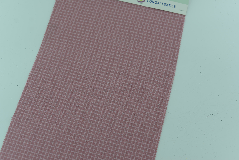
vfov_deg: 27.0
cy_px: 80
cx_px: 120
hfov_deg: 39.6
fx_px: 332
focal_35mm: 50
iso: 100
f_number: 3.5
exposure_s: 1/320
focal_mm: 50
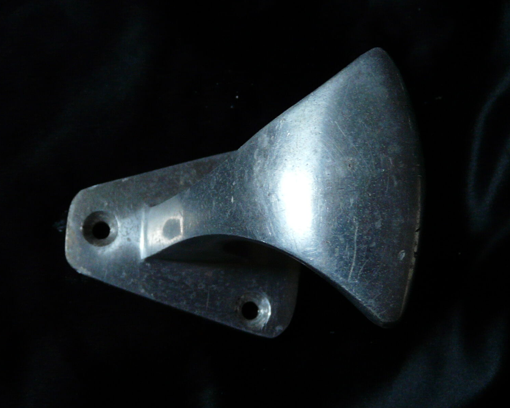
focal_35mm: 48
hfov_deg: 38.8
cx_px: 252
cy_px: 204
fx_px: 724
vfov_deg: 31.4
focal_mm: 4.7
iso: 200
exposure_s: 1/30
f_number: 2.8
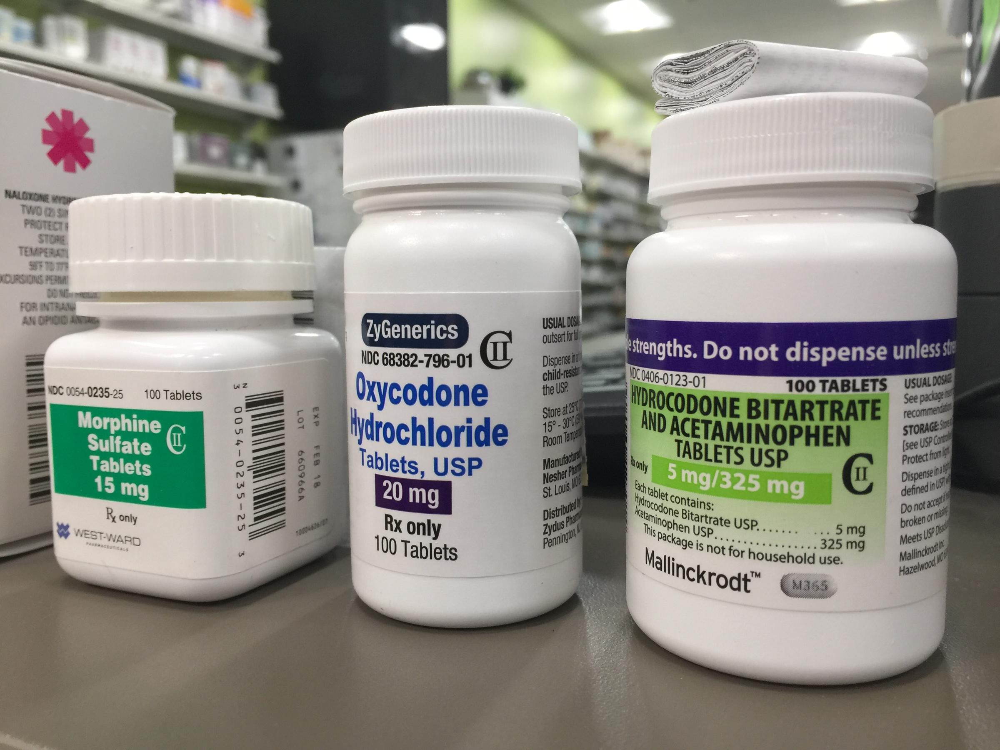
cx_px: 500
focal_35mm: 29
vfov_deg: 48.2
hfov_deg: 61.7
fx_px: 838
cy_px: 375
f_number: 2.2
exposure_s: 1/40
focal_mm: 4.15
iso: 40
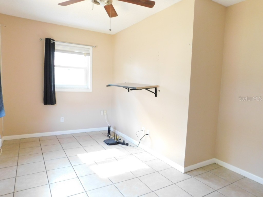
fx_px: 175
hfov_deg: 73.9
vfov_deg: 58.9
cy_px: 98
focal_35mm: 23
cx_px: 132
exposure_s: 1/25
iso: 400
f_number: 3
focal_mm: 4
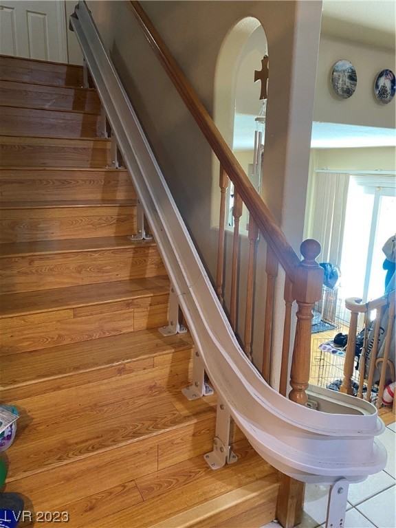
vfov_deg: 67.3
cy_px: 264
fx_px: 397
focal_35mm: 26
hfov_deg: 53.1
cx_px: 198
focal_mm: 4.25
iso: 400
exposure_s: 1/60
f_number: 1.8
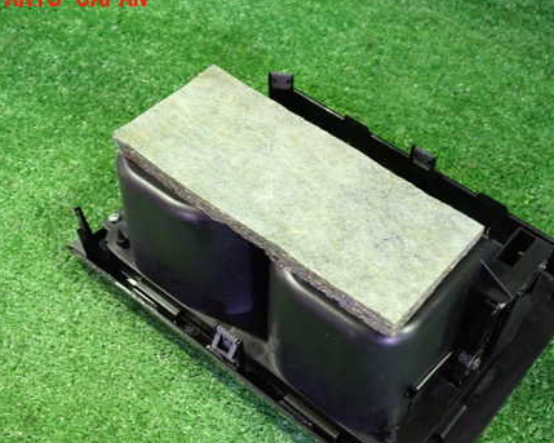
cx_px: 300
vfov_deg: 36.3
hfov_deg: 44.8
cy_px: 273
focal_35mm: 41
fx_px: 672
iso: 800
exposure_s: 1/25
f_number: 2.3
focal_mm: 5.4
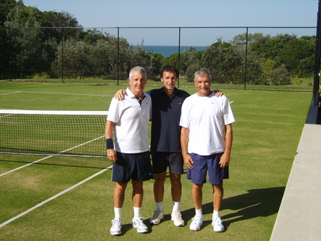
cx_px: 160
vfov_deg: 27.5
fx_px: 492
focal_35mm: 53
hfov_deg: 36.2
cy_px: 120
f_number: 3.5
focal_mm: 11
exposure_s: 1/1000
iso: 50
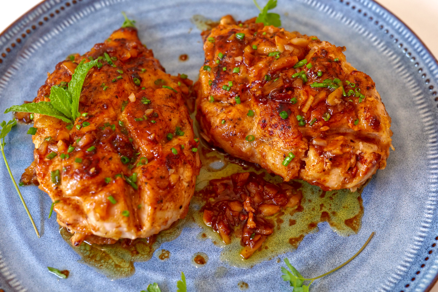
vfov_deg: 22.6
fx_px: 730
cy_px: 146
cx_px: 219
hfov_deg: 33.4
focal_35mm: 60
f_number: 7.1
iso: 2500
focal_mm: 60
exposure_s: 1/80
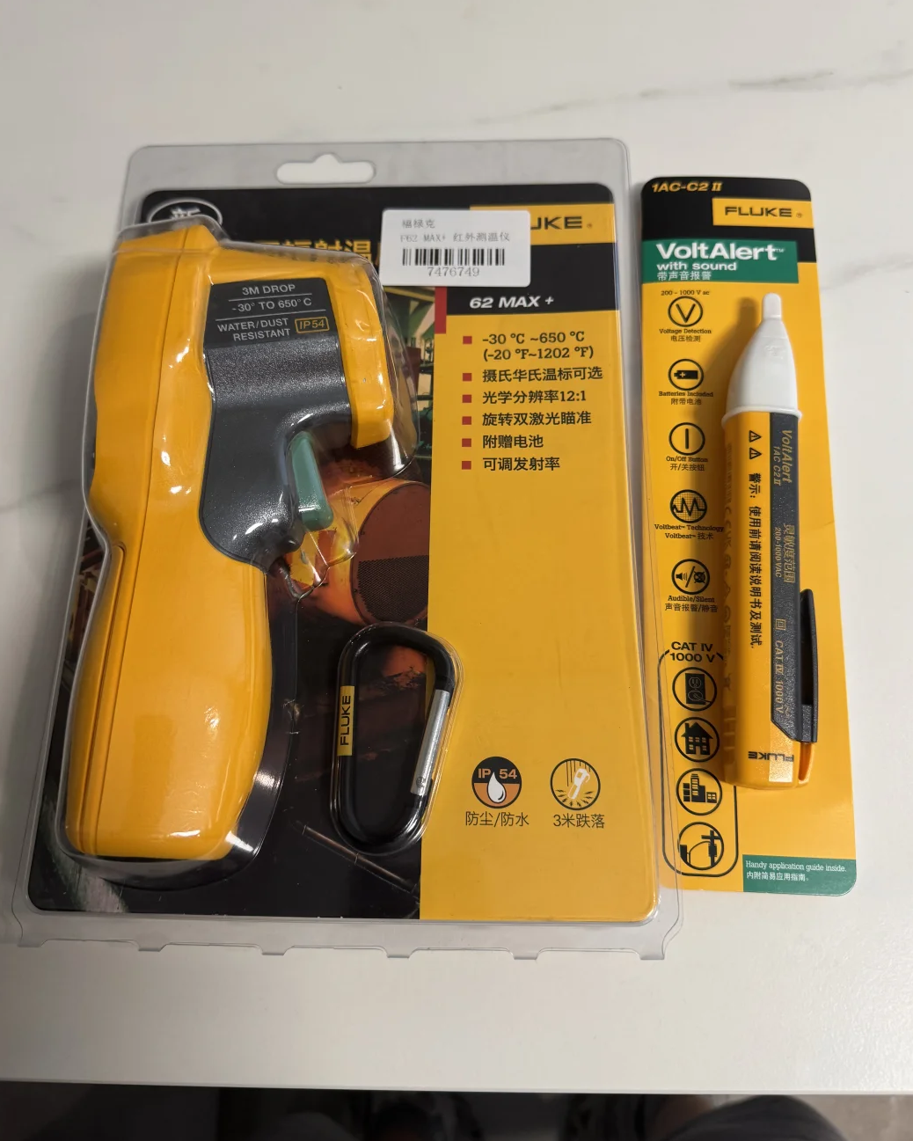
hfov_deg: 54.9
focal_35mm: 26
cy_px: 531
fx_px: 878
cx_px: 449
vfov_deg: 65.9
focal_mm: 6.76
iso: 200
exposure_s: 1/94
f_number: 1.78
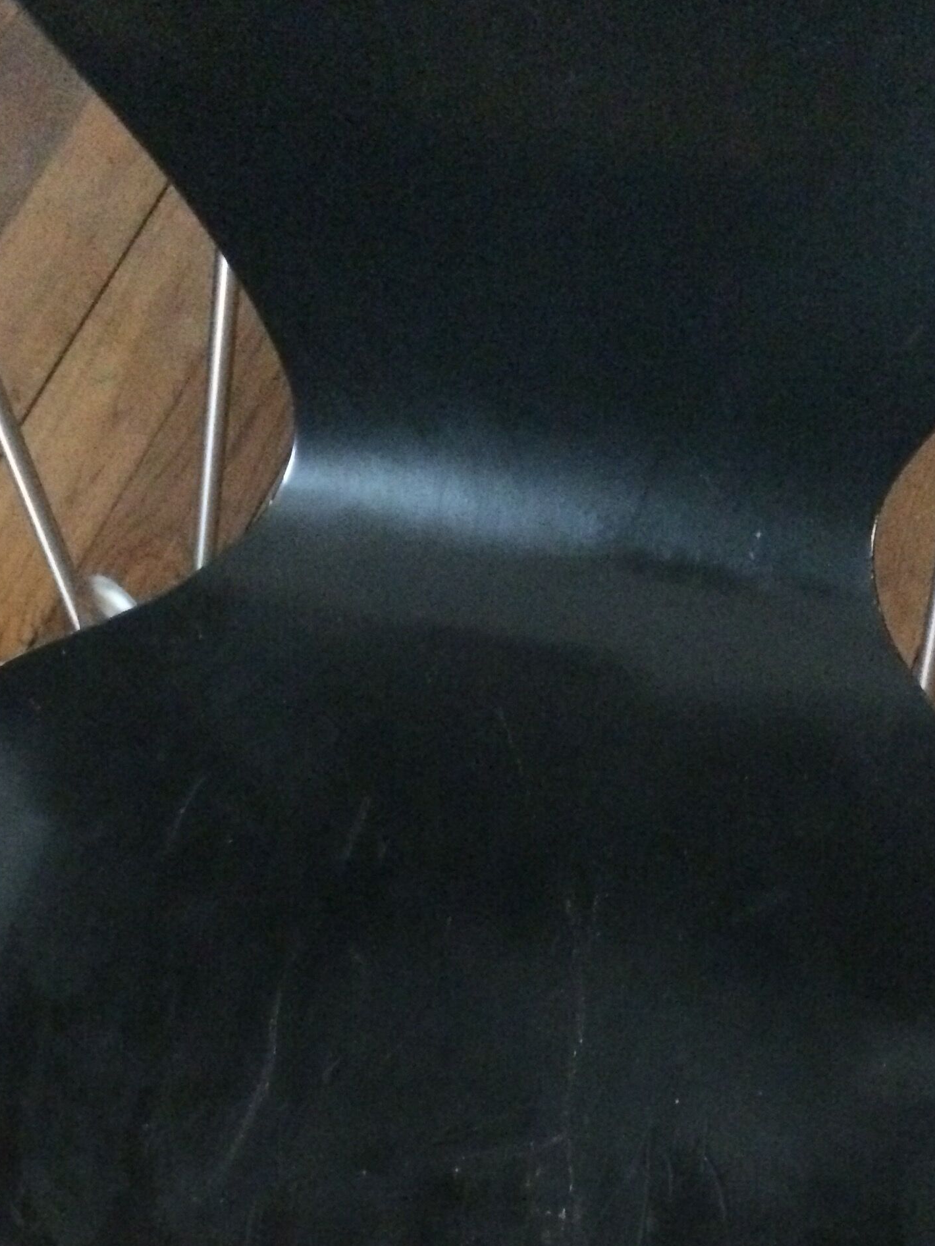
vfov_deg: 36.4
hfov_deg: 29.1
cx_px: 450
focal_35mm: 50
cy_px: 1064
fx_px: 1801
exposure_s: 1/17
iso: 1250
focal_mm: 4.15
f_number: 2.2
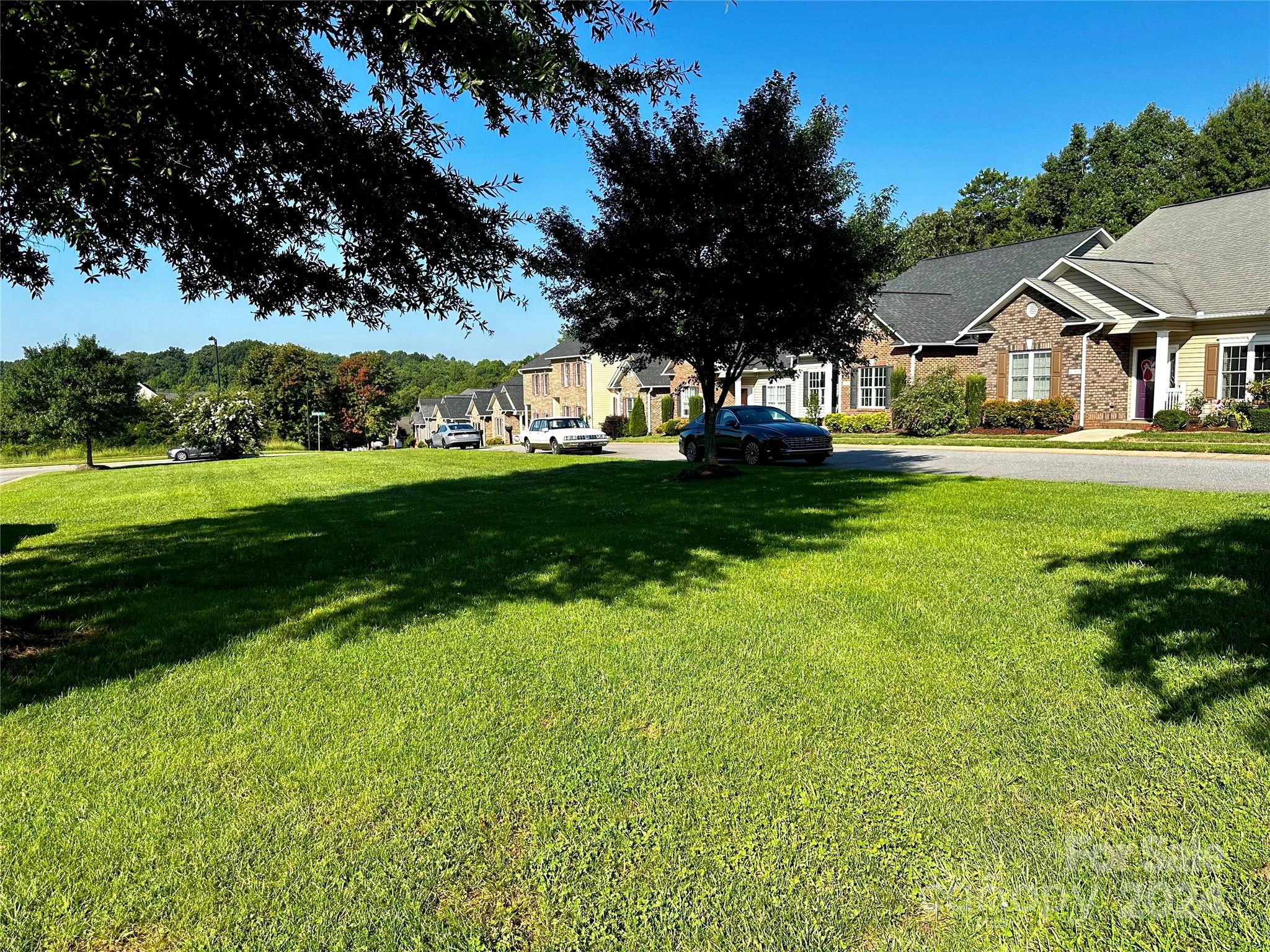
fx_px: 881
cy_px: 476
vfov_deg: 56.8
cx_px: 635
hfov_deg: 71.6
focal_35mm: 24
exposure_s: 1/2660
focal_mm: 6.86
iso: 80
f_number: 1.78
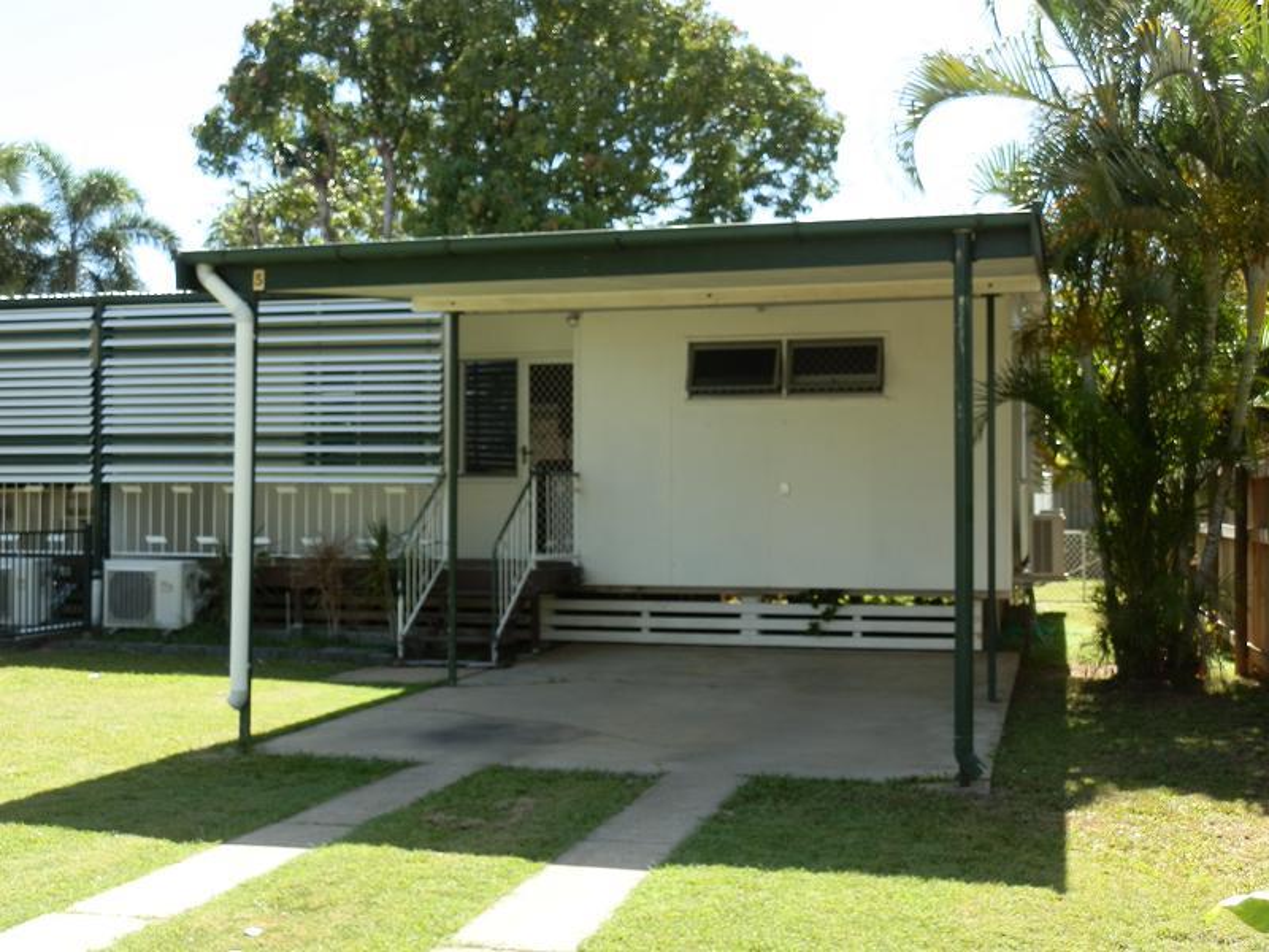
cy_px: 476
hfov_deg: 44.8
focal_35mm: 42
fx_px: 1540
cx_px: 634
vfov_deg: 34.3
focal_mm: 7.64
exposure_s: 1/320
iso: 64
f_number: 3.4
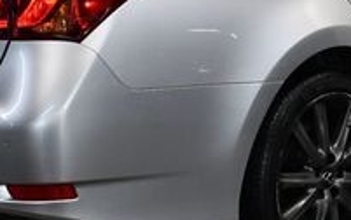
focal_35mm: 130
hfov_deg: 16.0
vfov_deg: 10.1
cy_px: 56
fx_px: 1245
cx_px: 248
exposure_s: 1/250
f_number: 3.8
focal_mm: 20
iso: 720
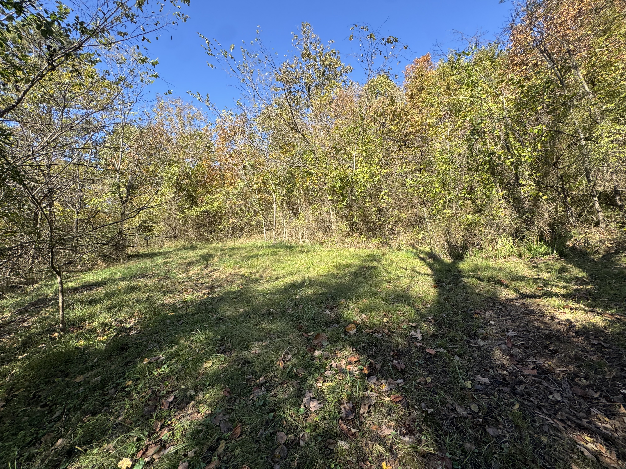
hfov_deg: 102.1
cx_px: 313
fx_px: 253
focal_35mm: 14
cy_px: 234
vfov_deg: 85.7
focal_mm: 2.22
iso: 40
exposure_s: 1/451
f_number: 2.2
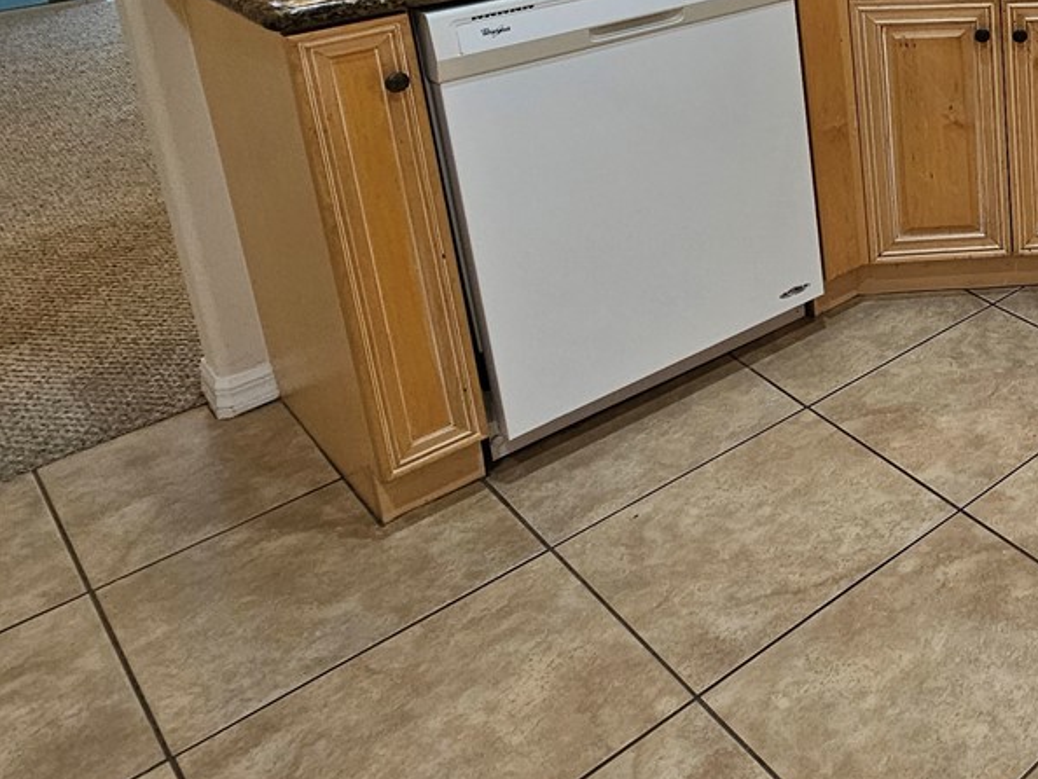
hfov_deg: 38.0
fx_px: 1050
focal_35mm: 35
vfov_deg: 36.0
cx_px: 1269
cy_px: -28
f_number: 2.2
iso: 125
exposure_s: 1/60
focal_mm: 2.2
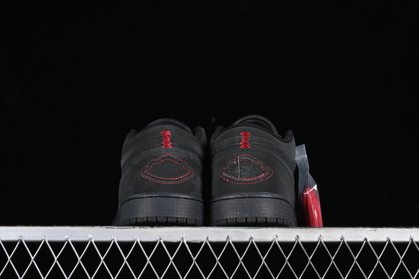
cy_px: 140
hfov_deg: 27.0
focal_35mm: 75
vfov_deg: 18.2
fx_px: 873
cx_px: 210
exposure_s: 1/60
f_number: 6.3
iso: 160
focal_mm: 50
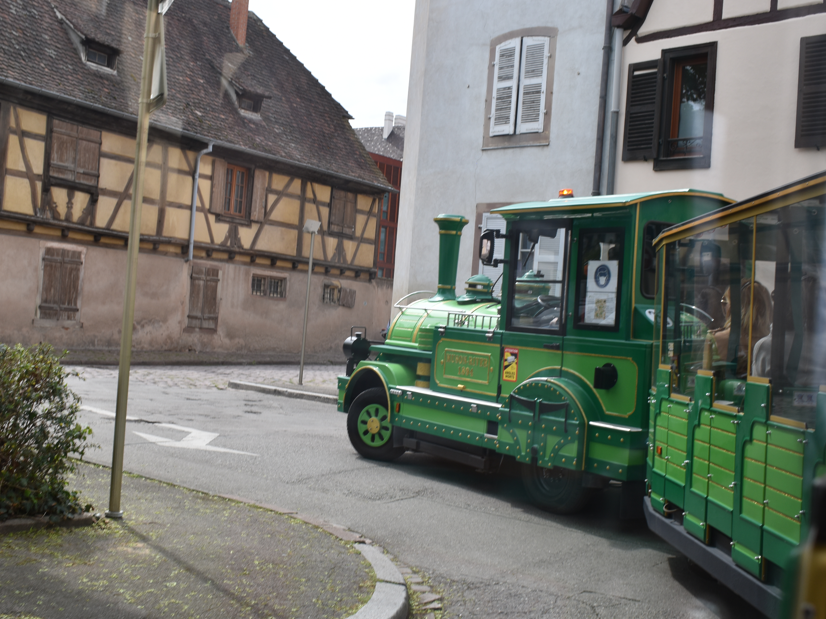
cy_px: 311
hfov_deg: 43.3
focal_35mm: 44
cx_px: 395
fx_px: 1040
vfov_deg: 33.2
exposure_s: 1/250
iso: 200
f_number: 8
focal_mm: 25
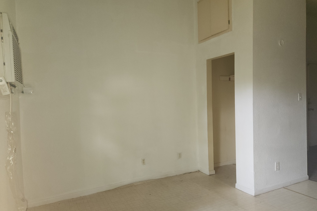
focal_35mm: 24
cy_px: 104
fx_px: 211
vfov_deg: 53.1
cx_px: 158
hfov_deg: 73.7
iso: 100
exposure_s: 1/40
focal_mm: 5.4
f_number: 1.8
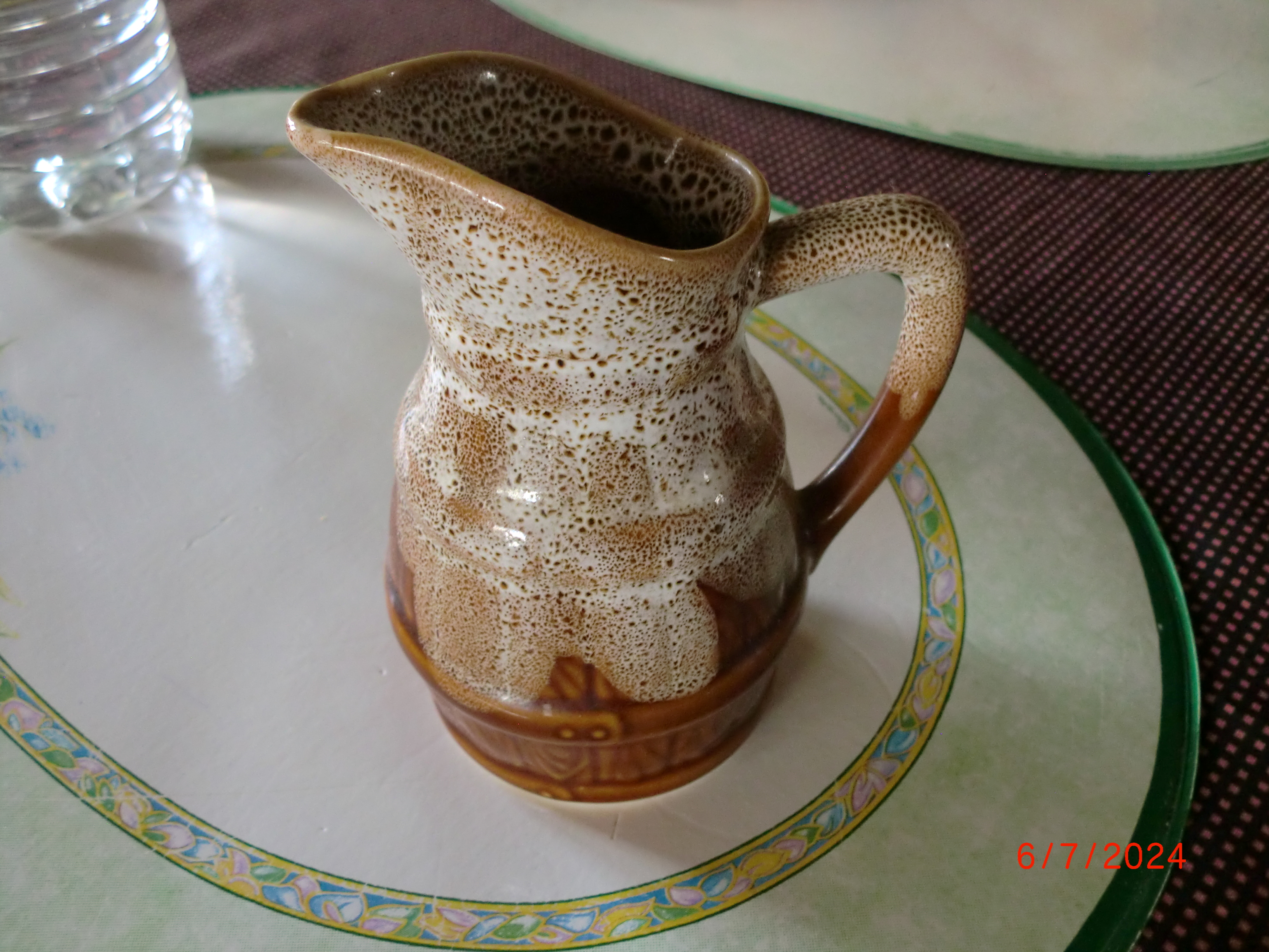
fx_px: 1283
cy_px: 476
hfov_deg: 52.6
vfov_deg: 40.7
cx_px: 634
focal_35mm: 35
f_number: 3.1
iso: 320
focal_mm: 6.3
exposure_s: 1/60
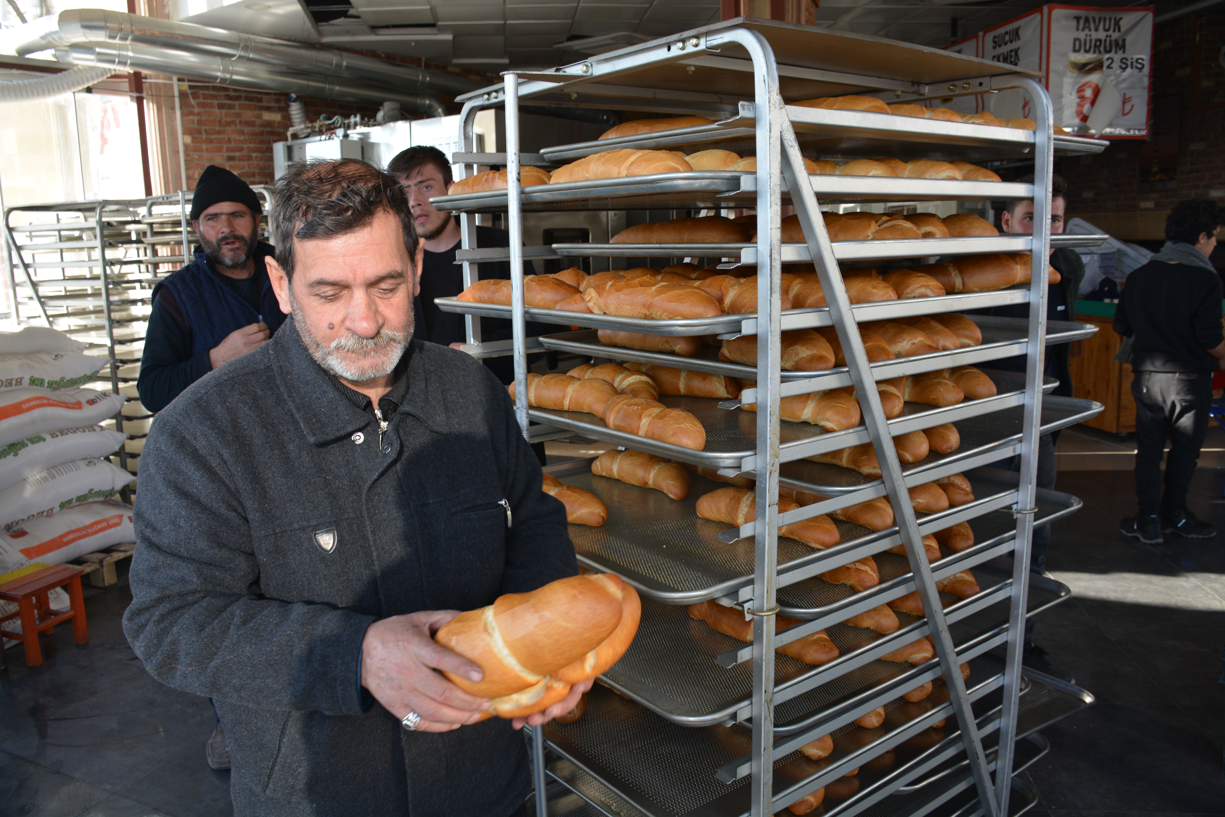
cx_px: 612
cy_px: 408
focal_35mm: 27
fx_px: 919
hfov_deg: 67.4
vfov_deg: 47.9
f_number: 5.6
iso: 320
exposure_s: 1/125
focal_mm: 18
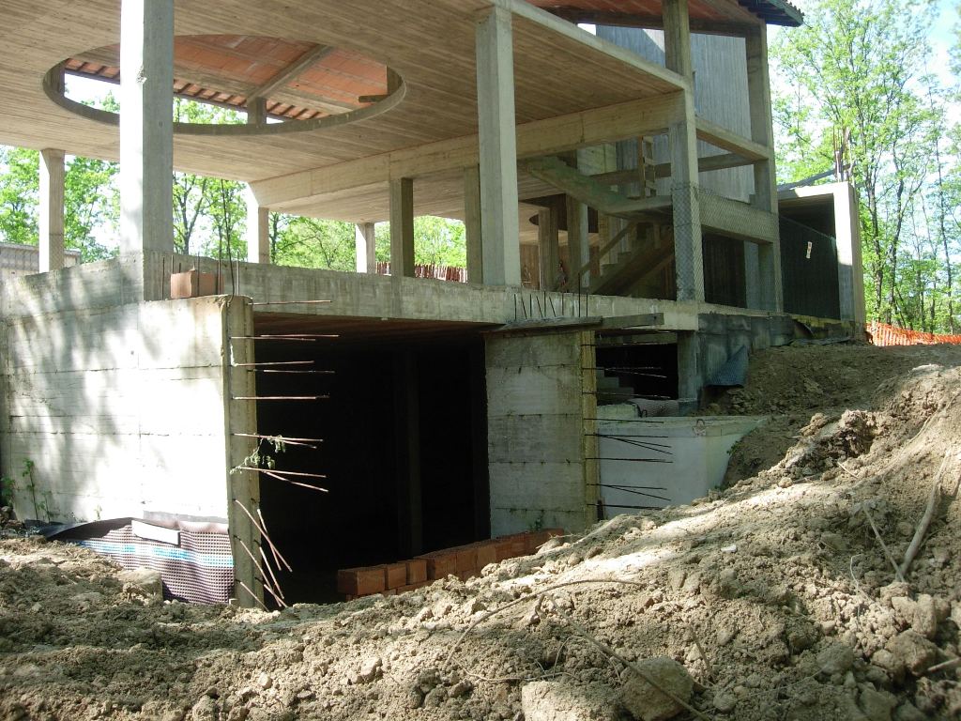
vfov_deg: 37.7
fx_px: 1055
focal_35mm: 38
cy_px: 360
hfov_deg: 49.0
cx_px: 480
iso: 79
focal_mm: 7.8
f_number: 2.8
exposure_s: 1/313
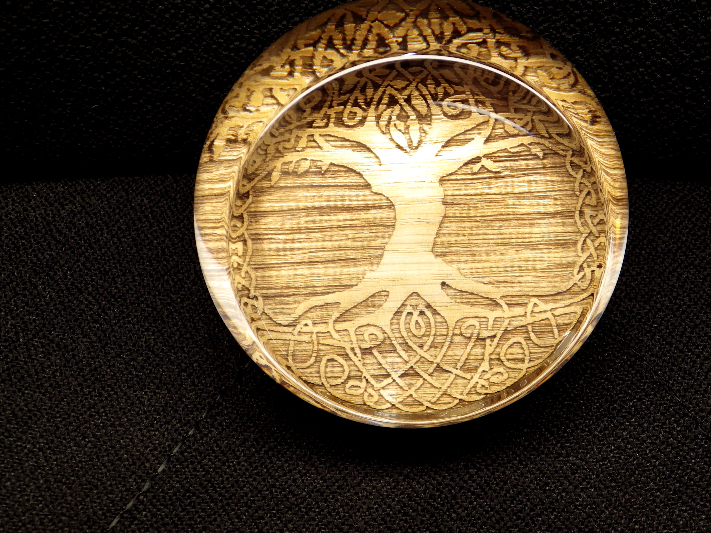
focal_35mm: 69
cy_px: 229
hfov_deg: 28.1
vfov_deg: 21.3
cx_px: 391
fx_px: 1417
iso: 100
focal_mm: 10.7
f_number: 4
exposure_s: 1/80
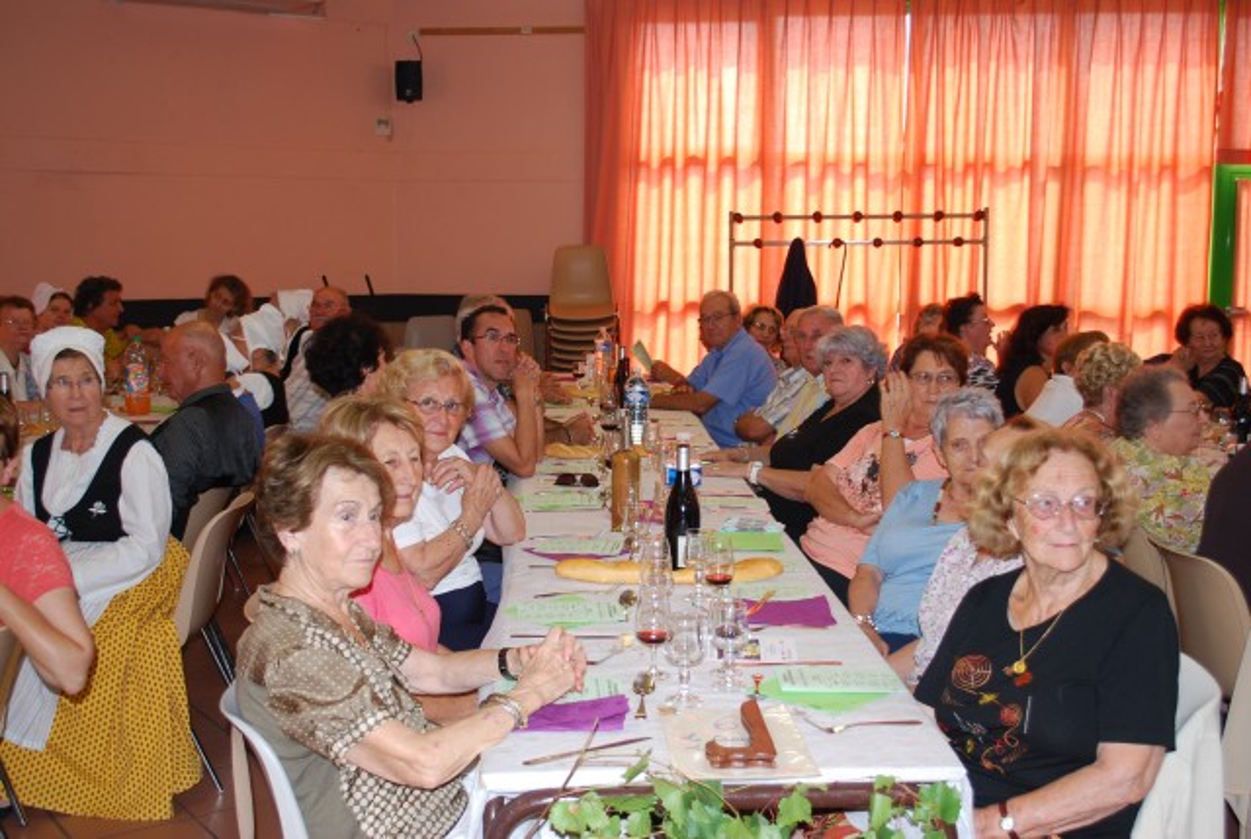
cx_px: 626
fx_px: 1357
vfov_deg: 34.3
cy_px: 420
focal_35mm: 39
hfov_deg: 49.5
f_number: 4.5
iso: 200
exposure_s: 1/60
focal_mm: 26
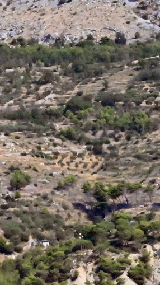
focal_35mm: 340
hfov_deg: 3.6
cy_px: 242
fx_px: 2567
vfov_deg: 6.3
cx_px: 114
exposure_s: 1/8000
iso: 25600
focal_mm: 110
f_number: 29
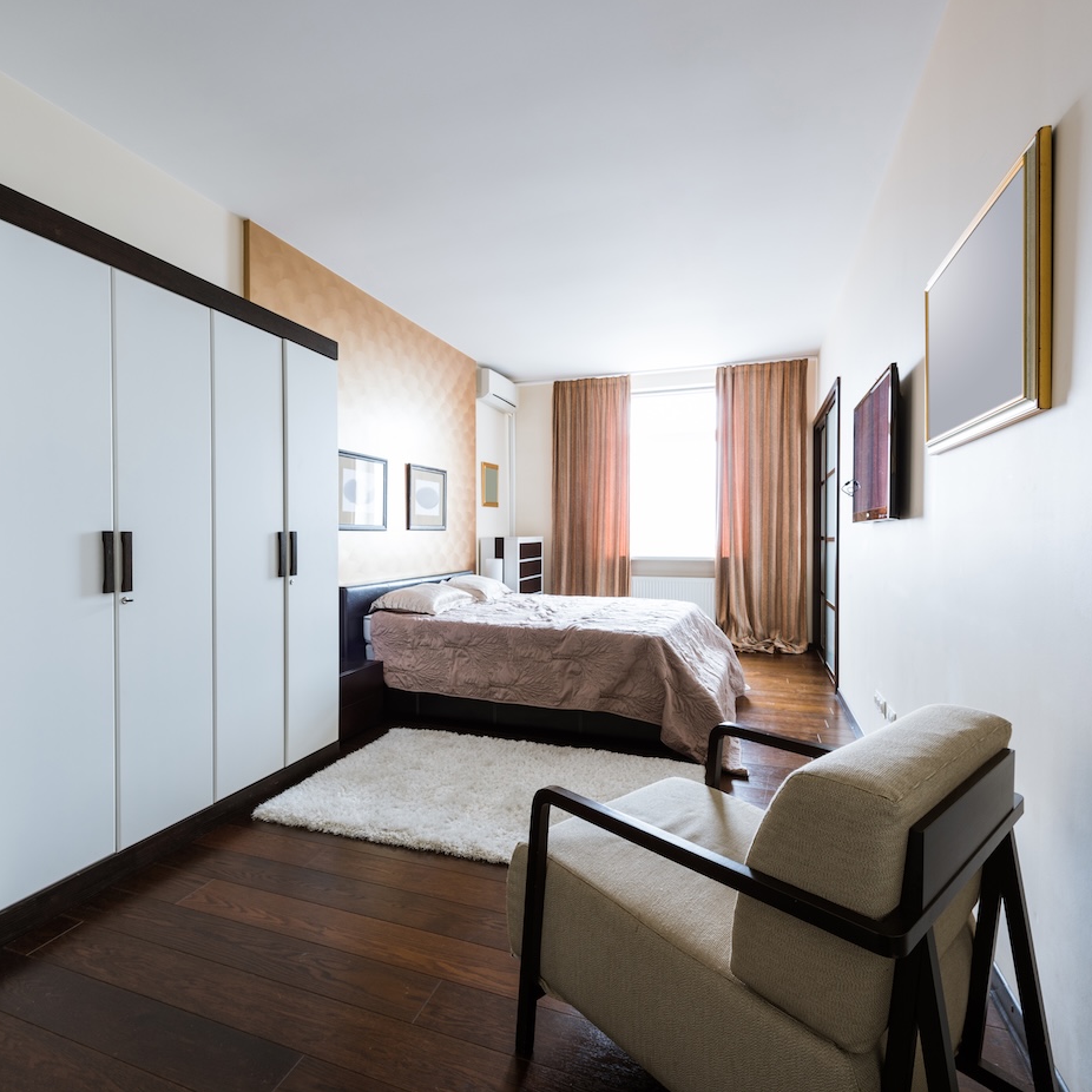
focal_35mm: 18
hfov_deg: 80.5
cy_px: 544
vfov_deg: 80.7
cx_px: 492
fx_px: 642
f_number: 7.1
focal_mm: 14
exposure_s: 1.3
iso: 200
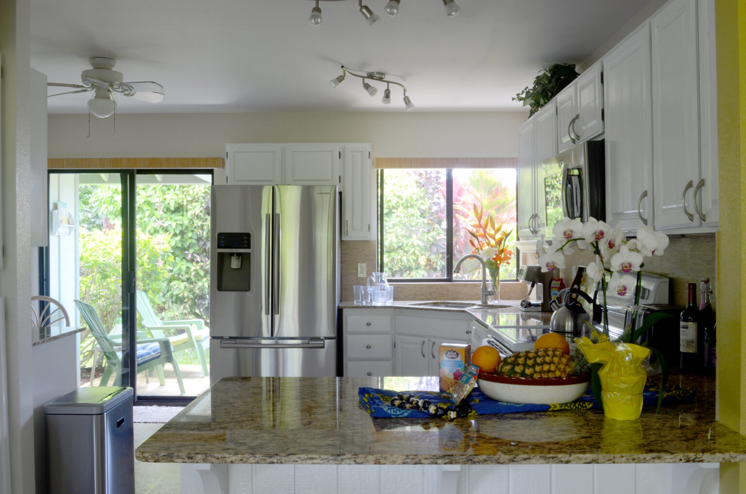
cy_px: 247
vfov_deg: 36.7
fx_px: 744
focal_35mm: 36
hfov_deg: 53.2
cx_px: 373
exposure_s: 1/2.5
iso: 200
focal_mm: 24
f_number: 16
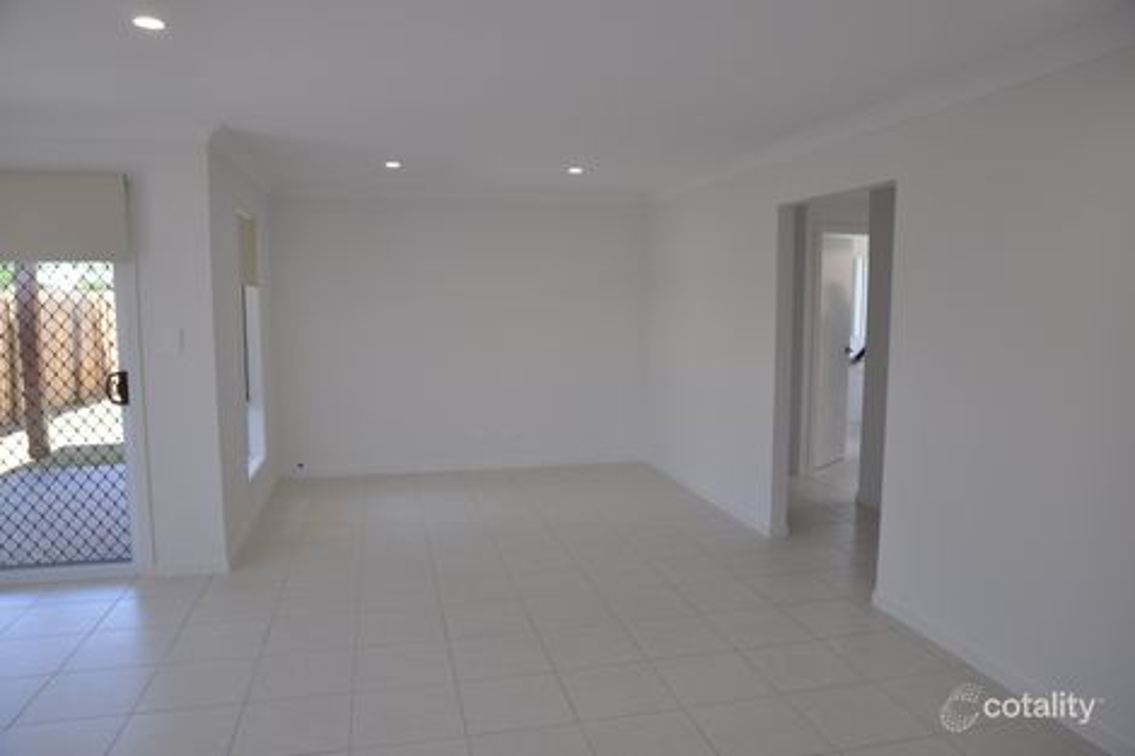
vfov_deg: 53.1
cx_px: 568
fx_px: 756
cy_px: 378
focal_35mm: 24
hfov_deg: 73.8
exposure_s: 1/40
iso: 200
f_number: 6.3
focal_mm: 16
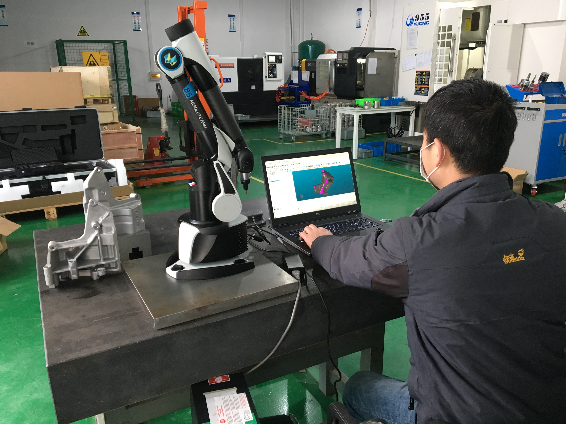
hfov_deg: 61.7
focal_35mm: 29
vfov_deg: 48.2
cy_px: 212
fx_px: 474
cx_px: 283
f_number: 2.2
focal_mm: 4.15
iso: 125
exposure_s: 1/33
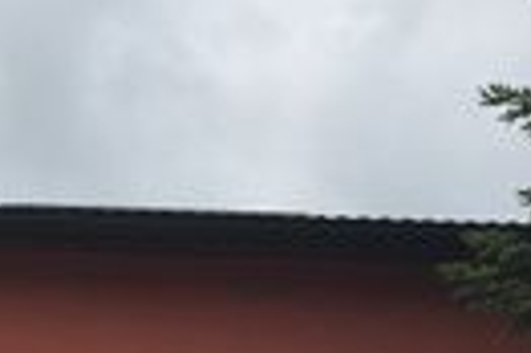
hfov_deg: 11.3
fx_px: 2578
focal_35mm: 175
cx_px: -243
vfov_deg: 7.5
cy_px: 755
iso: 25
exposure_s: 1/1350
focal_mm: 4.15
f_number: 2.2
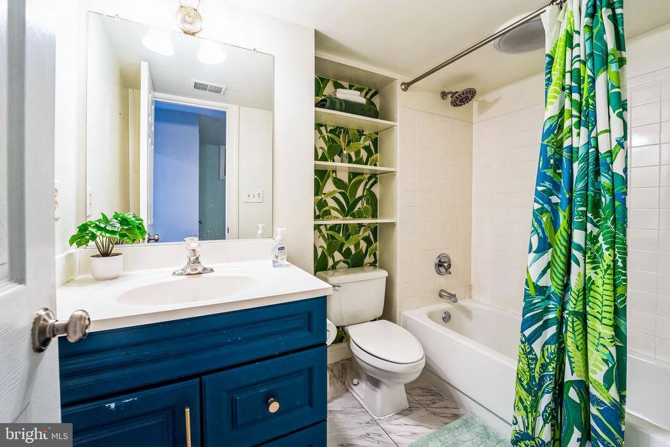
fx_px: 261
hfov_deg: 104.2
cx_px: 335
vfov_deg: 81.2
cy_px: 224
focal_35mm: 14
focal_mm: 14
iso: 800
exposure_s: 1/30
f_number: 6.3
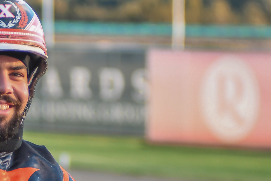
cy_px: 160
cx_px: 21
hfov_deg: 5.8
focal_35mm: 352
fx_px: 2649
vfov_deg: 3.9
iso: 500
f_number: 2.8
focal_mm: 80
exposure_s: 1/800
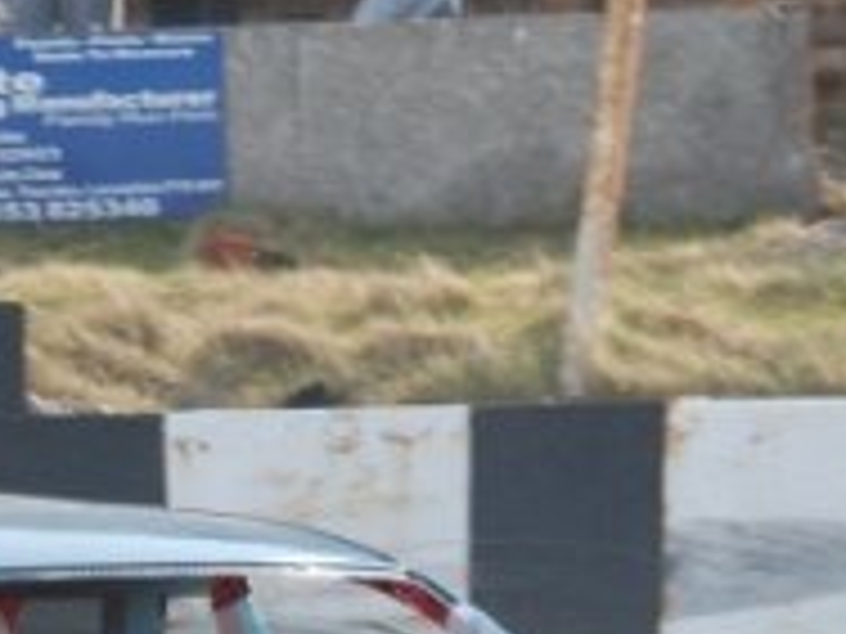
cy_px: 850
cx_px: 324
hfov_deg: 5.2
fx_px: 9336
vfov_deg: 3.9
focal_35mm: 382
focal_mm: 78
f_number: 5.6
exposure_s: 1/640
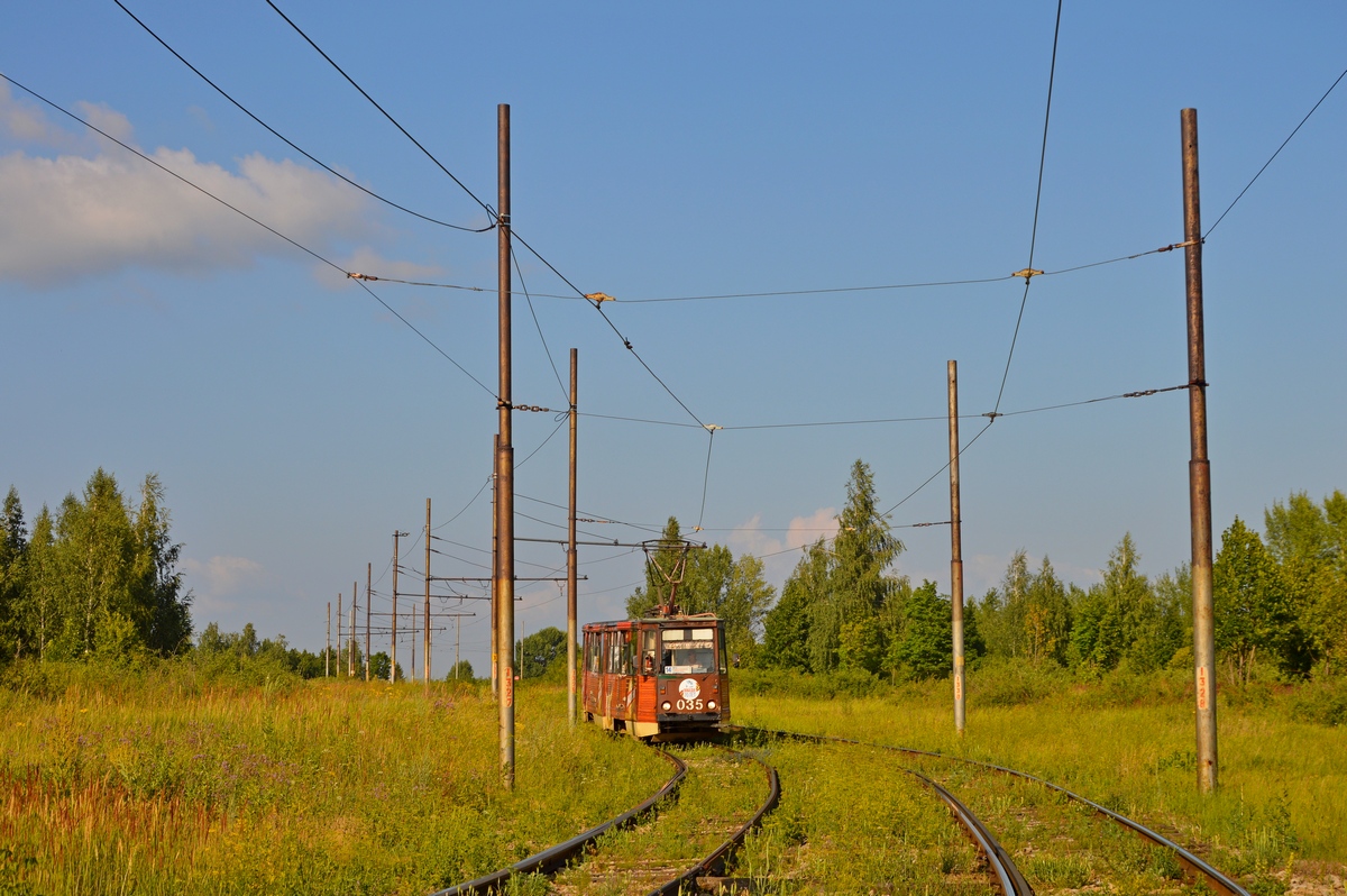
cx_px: 674
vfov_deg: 20.1
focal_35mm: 68
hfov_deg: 29.9
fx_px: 2523
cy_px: 448
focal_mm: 45
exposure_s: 1/320
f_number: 8
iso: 100
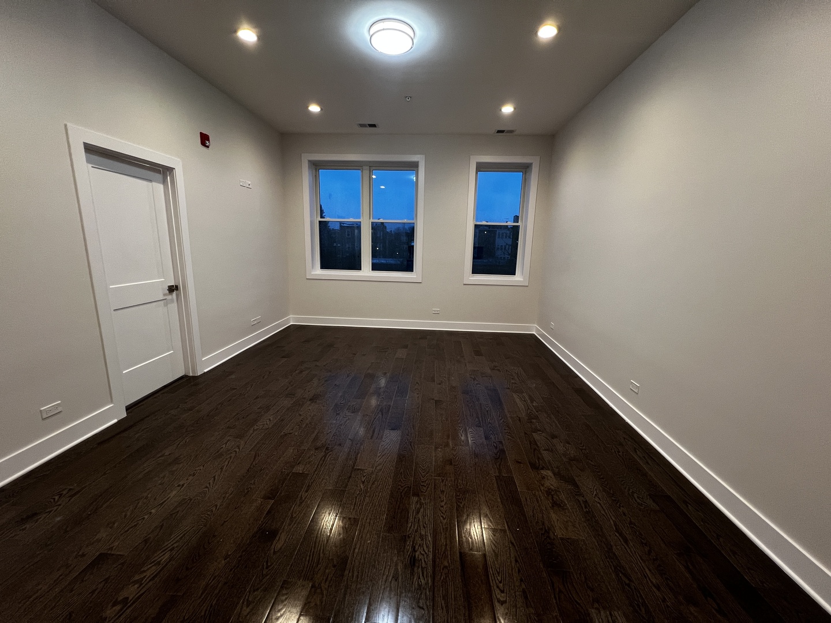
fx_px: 312
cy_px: 312
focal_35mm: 13
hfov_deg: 106.2
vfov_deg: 89.9
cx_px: 416
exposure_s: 1/60
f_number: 1.8
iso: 160
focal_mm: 1.57
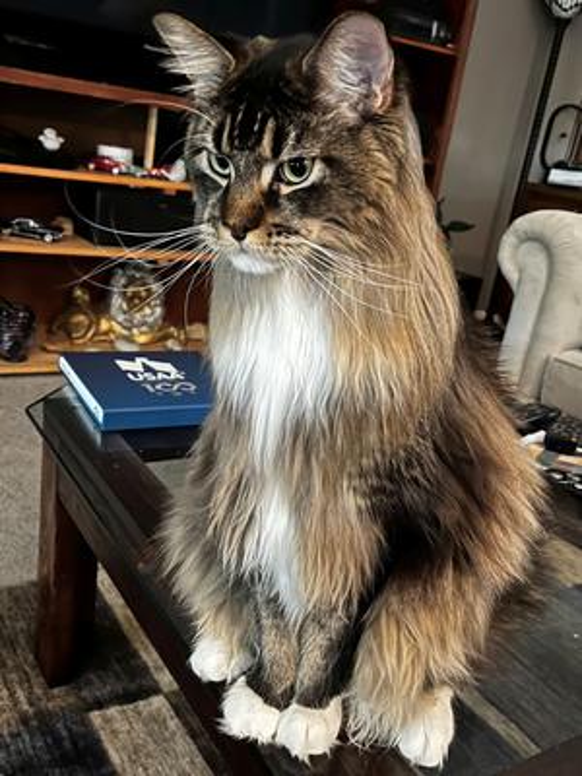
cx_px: 291
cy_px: 388
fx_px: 583
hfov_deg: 53.1
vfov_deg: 67.3
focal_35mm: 26
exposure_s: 1/12
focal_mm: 5.1
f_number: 1.6
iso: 500
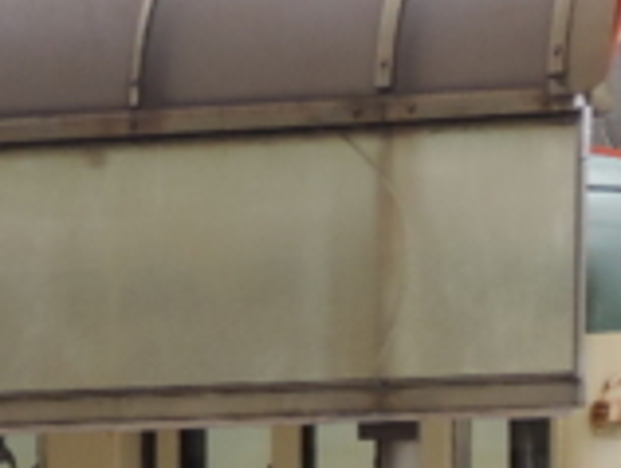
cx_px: 1313
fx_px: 9091
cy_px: 771
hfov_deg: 3.9
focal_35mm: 506
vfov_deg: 2.9
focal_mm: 17.8
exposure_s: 1/100
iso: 80
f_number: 4.1
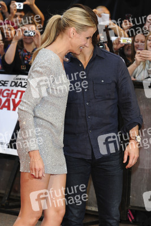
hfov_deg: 10.6
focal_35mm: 129
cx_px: 76
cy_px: 113
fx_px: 811
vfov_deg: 15.9
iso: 320
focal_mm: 86
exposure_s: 1/200
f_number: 5
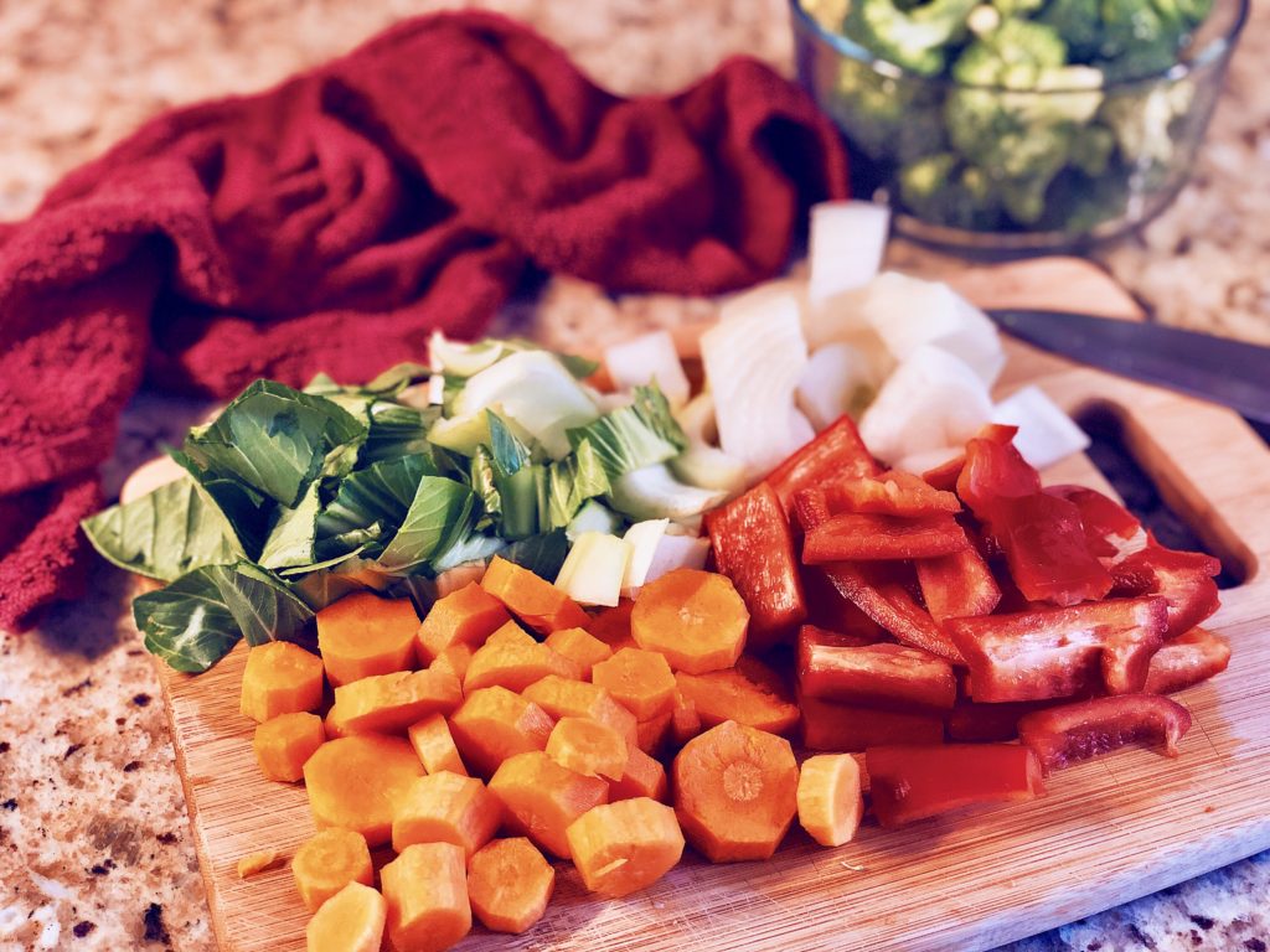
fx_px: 1908
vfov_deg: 28.0
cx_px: 635
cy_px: 476
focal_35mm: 52
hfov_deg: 36.8
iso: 125
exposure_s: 1/30
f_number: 2.4
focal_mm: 6
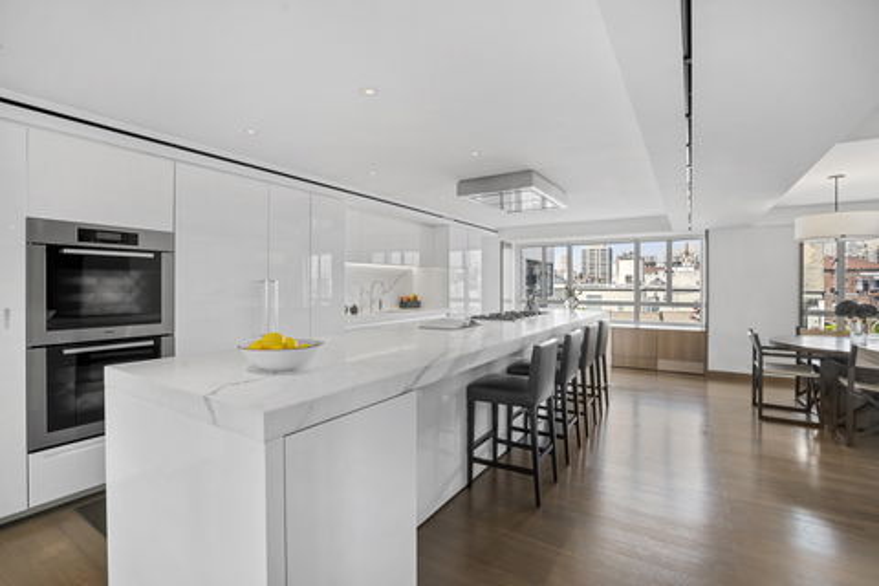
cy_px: 293
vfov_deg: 73.7
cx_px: 440
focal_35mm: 16
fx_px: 391
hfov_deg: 96.7
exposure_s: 1/1.67
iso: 100
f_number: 8
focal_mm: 16
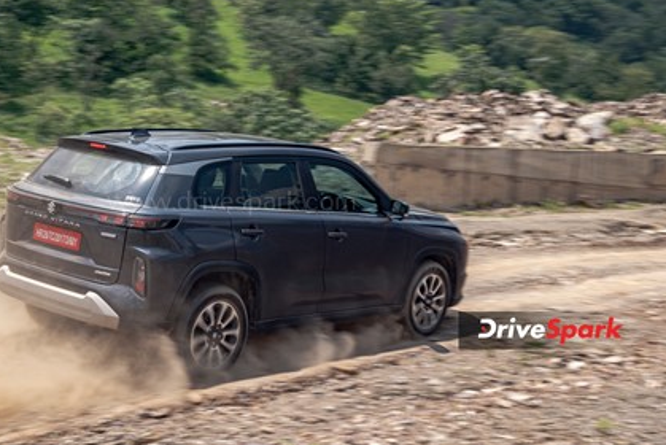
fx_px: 1166
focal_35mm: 63
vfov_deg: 21.6
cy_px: 203
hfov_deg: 31.7
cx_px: 230
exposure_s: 1/125
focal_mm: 44
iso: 100
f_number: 11
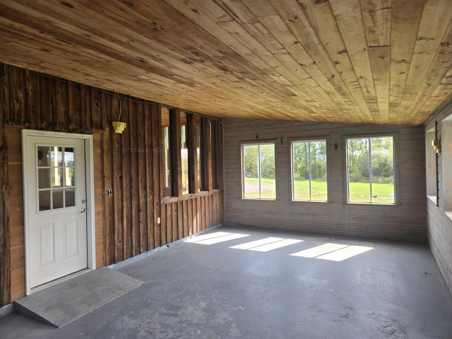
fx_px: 300
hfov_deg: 73.9
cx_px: 226
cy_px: 170
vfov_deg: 58.9
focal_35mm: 23
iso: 25
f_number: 1.8
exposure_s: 1/216
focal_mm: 5.4
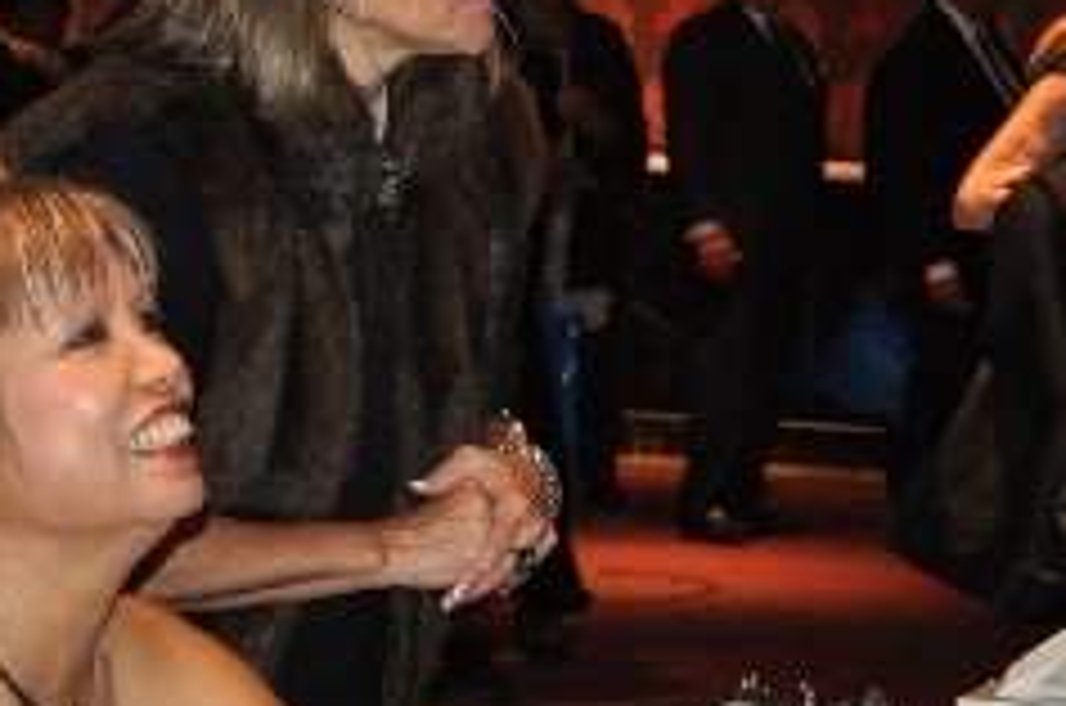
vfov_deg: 9.6
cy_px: 272
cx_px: 706
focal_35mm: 142
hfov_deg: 14.5
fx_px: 4196
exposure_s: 1/60
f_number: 4.5
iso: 800
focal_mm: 28
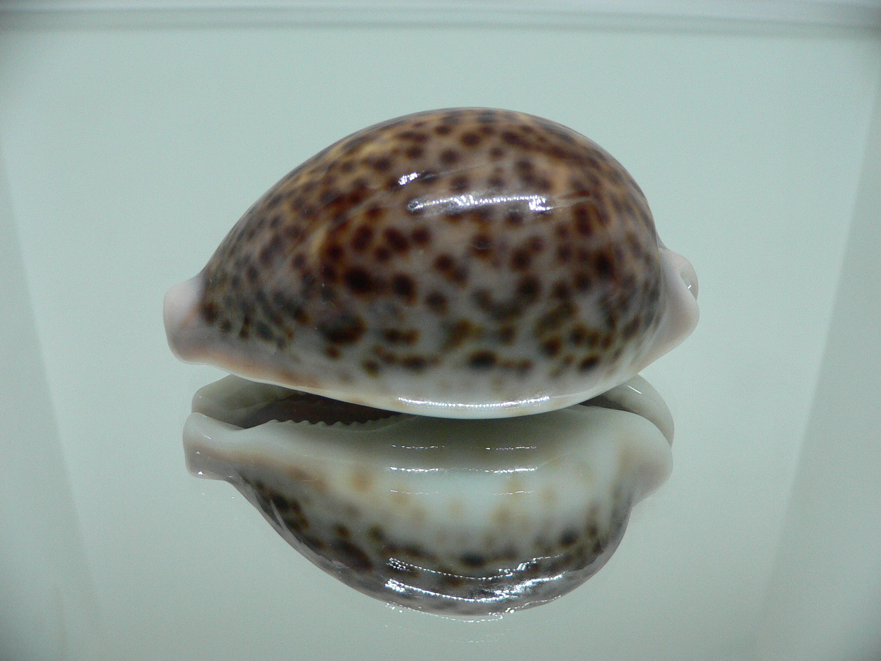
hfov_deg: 52.6
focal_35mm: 35
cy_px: 330
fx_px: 891
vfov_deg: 40.7
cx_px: 440
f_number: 2.8
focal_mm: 4.6
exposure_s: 1/60
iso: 150
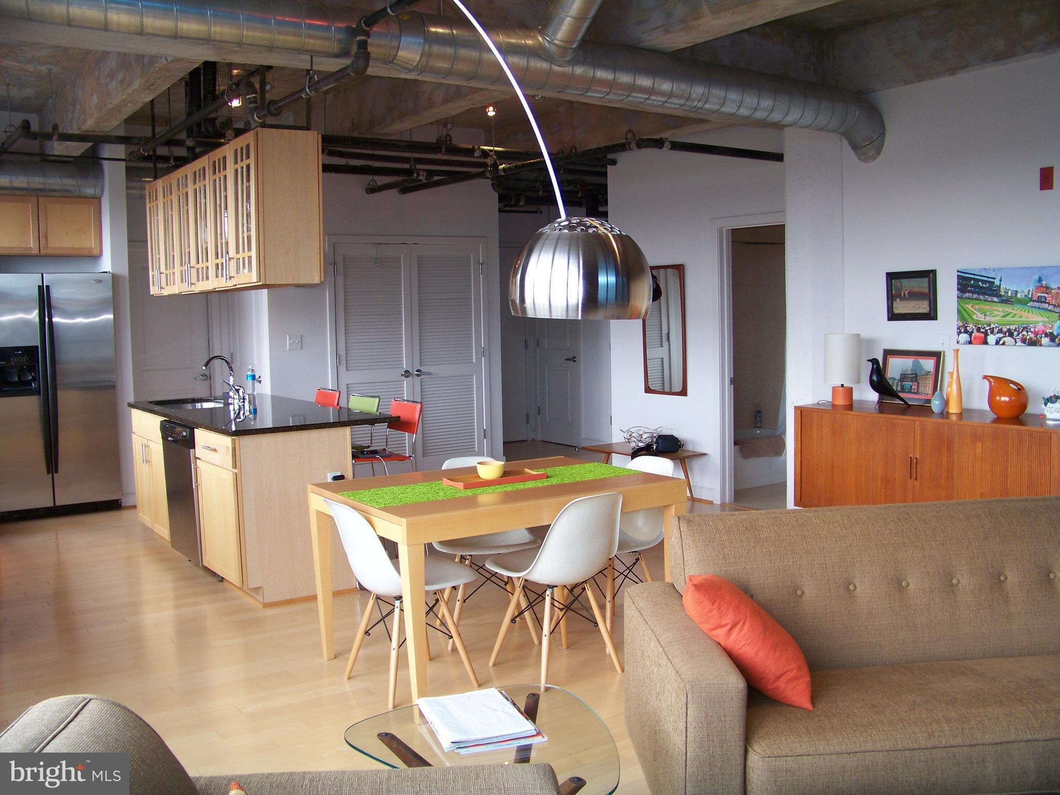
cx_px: 530
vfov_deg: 42.9
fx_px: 1011
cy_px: 398
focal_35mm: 33
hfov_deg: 55.4
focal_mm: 5.85
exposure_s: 1/30
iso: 80
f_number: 2.8
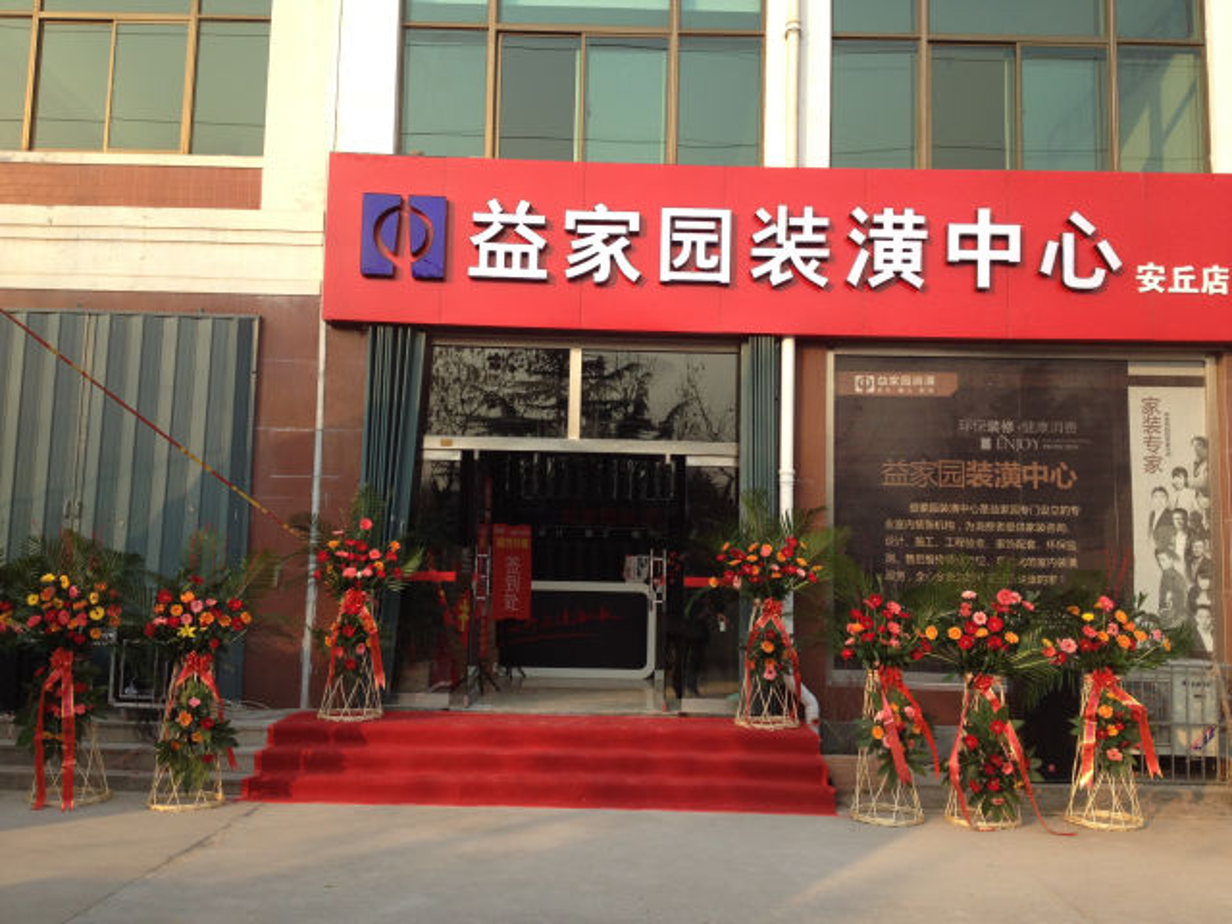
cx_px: 616
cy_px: 462
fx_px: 1246
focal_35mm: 35
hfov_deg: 52.6
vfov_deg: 40.7
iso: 50
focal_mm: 4.28
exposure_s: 1/442
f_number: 2.4
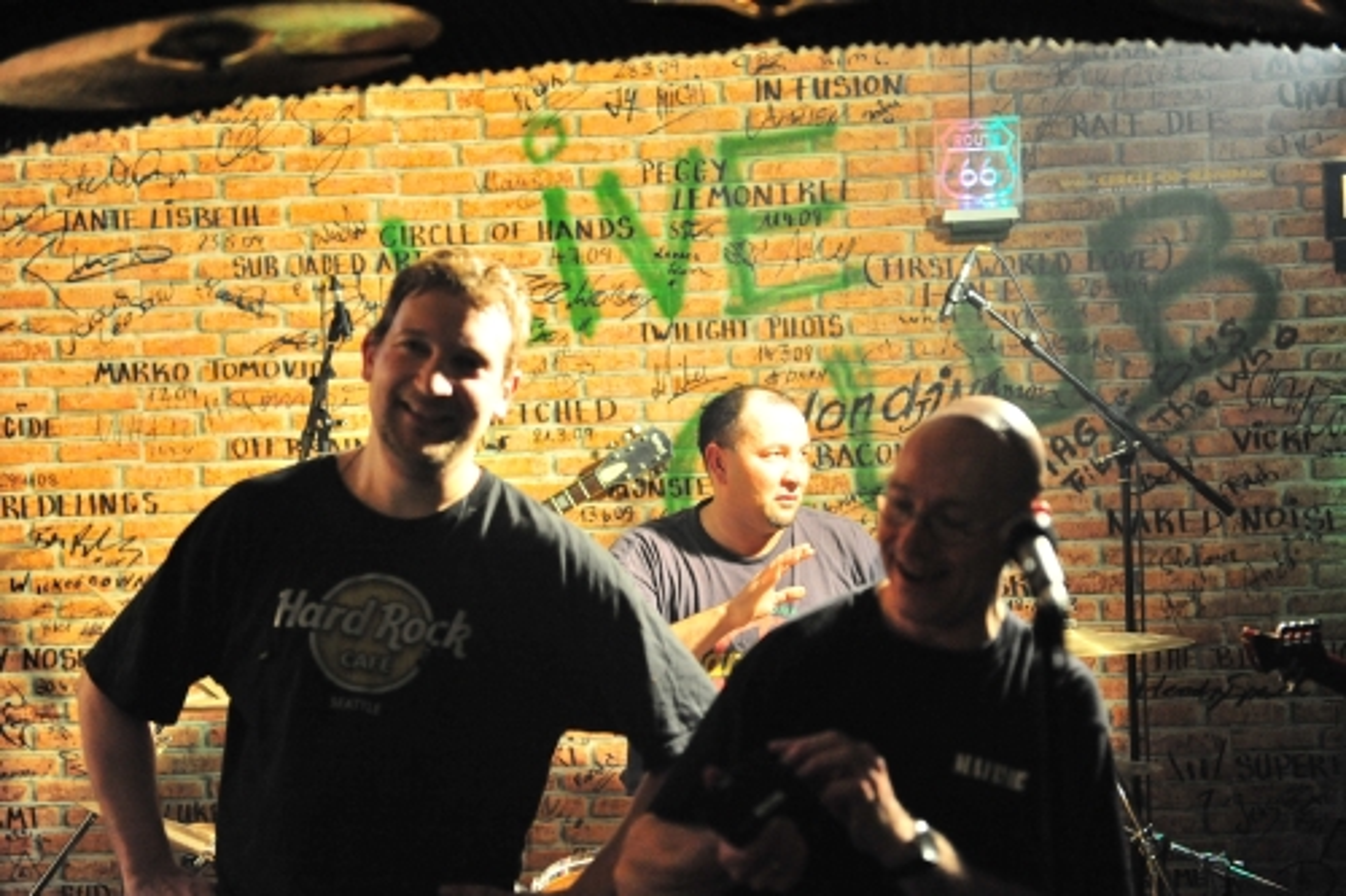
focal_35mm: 70
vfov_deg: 19.4
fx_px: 2616
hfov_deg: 28.9
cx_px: 673
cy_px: 448
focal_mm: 70
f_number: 2.8
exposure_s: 1/100
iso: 6400
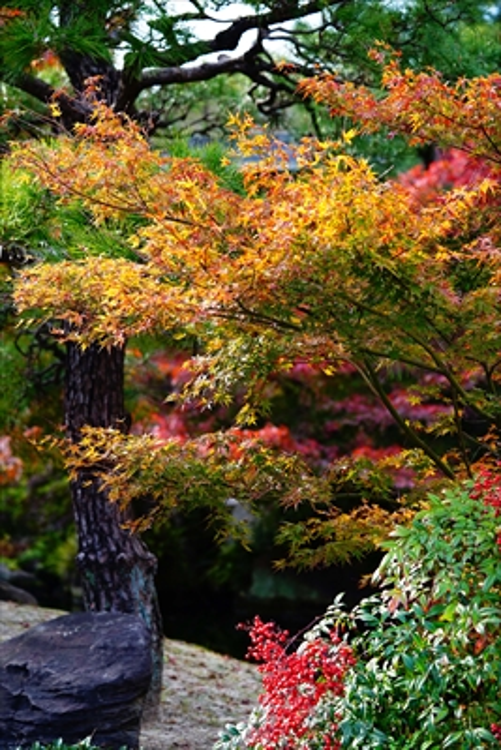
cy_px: 375
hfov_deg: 15.2
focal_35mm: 90
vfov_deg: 22.6
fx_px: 1877
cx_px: 250
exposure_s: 1/200
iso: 125
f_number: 4
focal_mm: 90
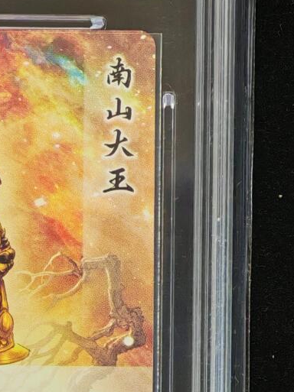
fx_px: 3424
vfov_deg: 6.6
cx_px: -116
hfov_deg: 4.9
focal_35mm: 302
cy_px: 230
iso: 400
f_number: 2.4
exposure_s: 1/25
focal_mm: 8.67
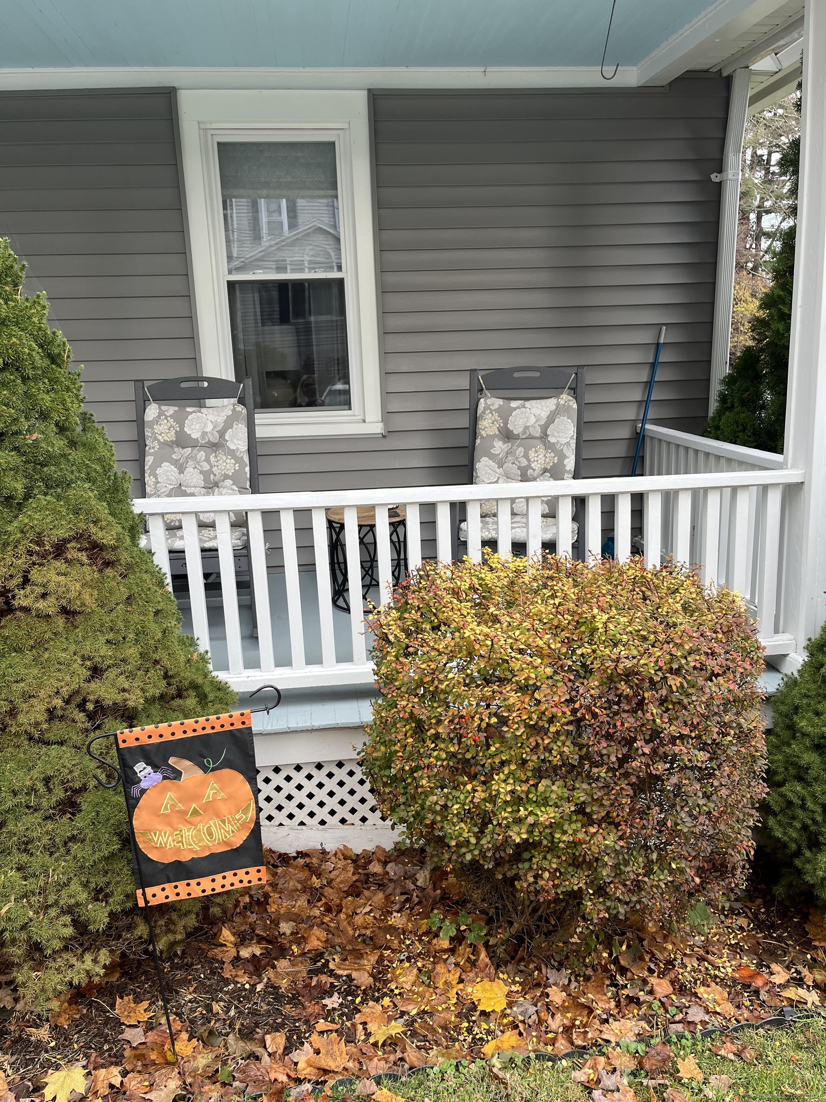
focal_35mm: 26
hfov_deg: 53.1
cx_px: 413
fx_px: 827
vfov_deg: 67.3
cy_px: 551
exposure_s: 1/419
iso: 50
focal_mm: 5.1
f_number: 1.6
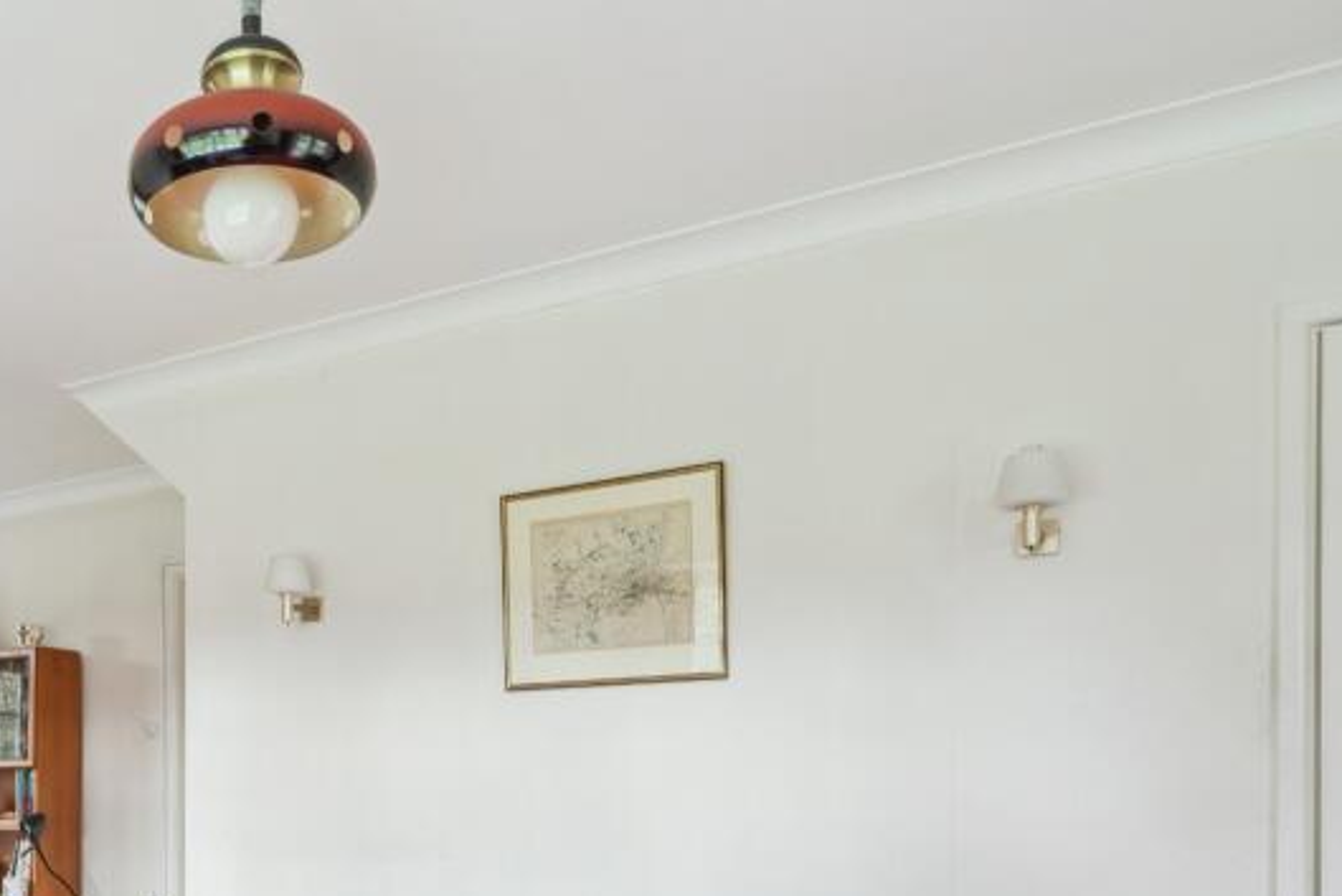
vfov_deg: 39.7
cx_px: 256
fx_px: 1156
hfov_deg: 55.7
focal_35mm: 31
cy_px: 784
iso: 640
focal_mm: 16
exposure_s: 1/3
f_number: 11
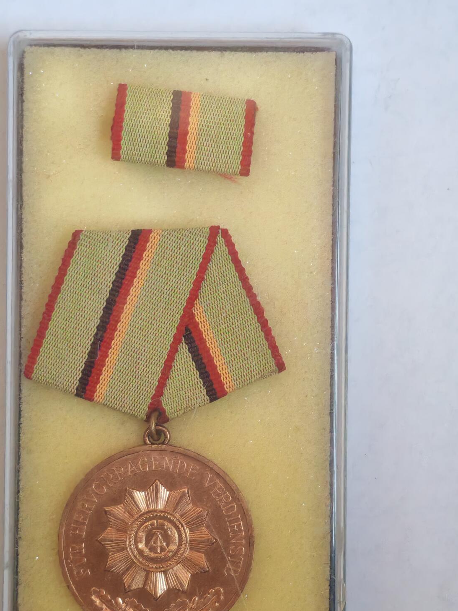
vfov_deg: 23.2
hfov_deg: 17.6
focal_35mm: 84
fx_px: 1482
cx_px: 188
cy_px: 368
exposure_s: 1/33
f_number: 1.95
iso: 800
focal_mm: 5.52
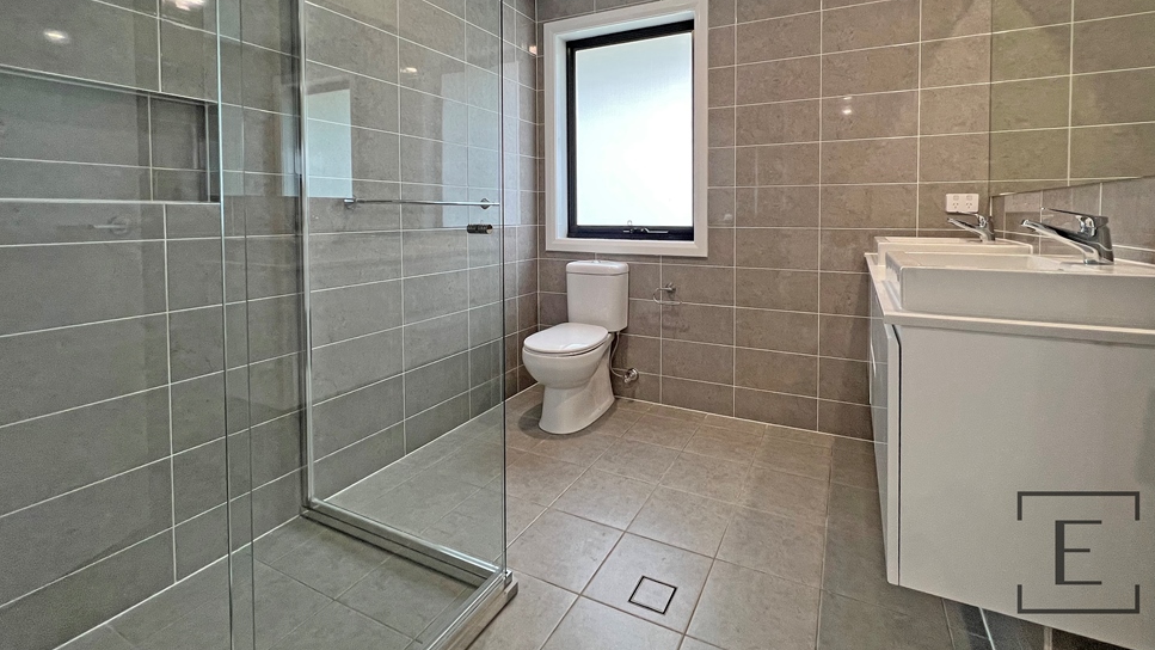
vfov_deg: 68.9
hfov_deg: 102.9
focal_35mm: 15
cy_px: 226
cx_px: 602
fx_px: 459
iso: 80
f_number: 1.8
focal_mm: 1.57
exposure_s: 1/100
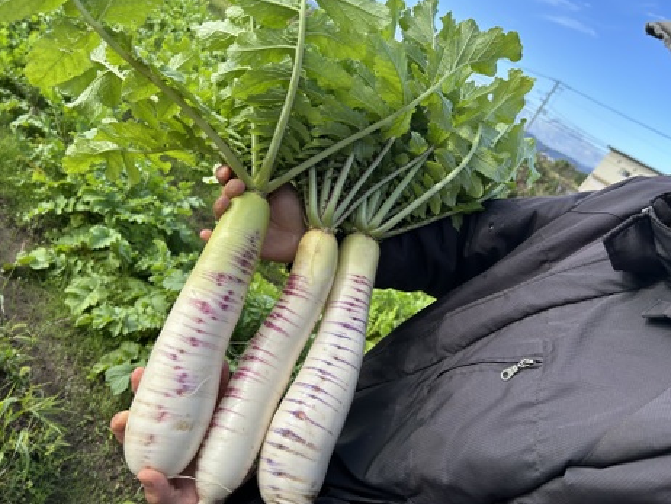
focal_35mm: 27
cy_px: 245
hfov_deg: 65.3
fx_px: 524
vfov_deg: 51.4
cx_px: 325
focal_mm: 5.7
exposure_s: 1/1029
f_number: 1.5
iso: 50
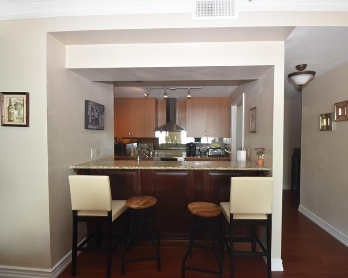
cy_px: 139
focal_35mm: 17
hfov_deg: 89.6
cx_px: 184
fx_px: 175
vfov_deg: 77.0
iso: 800
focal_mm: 10
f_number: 4.5
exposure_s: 1/80
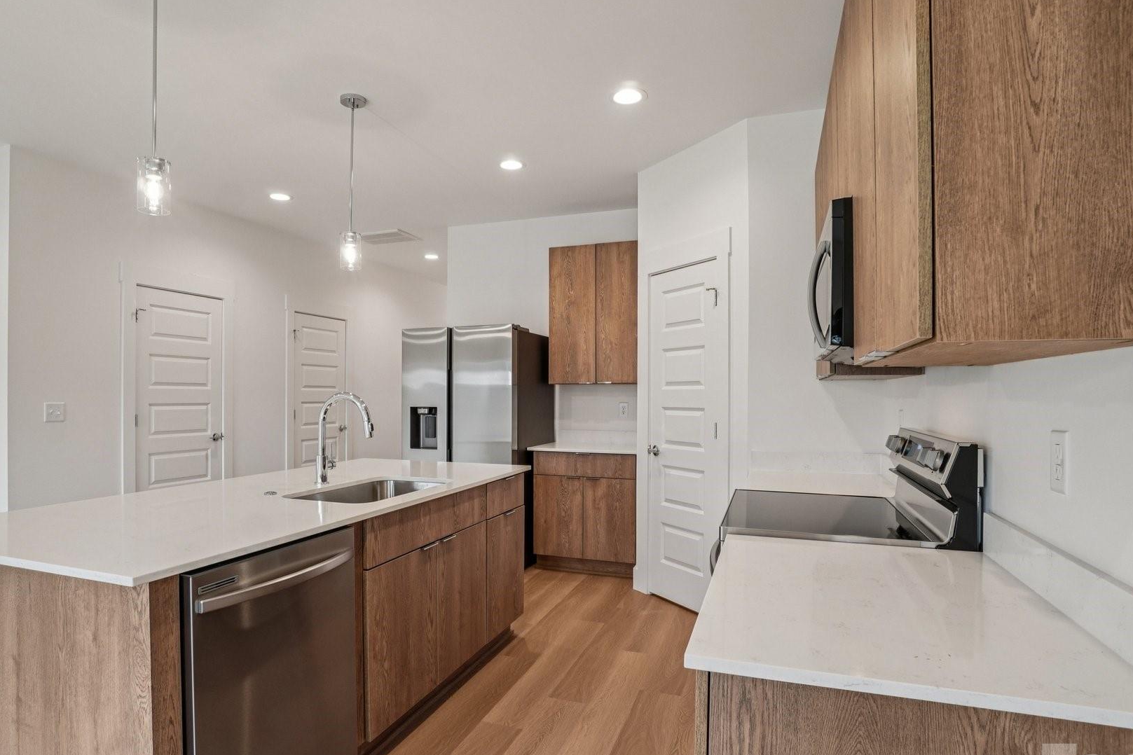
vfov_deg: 64.5
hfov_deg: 86.9
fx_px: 598
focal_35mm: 19
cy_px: 403
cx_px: 548
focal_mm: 10
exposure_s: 1/20
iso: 400
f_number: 8
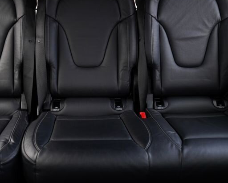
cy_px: 67
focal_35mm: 45
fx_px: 304
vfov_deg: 33.3
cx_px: 86
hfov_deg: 40.9
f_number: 2.8
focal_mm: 24
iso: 640
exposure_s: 1/30
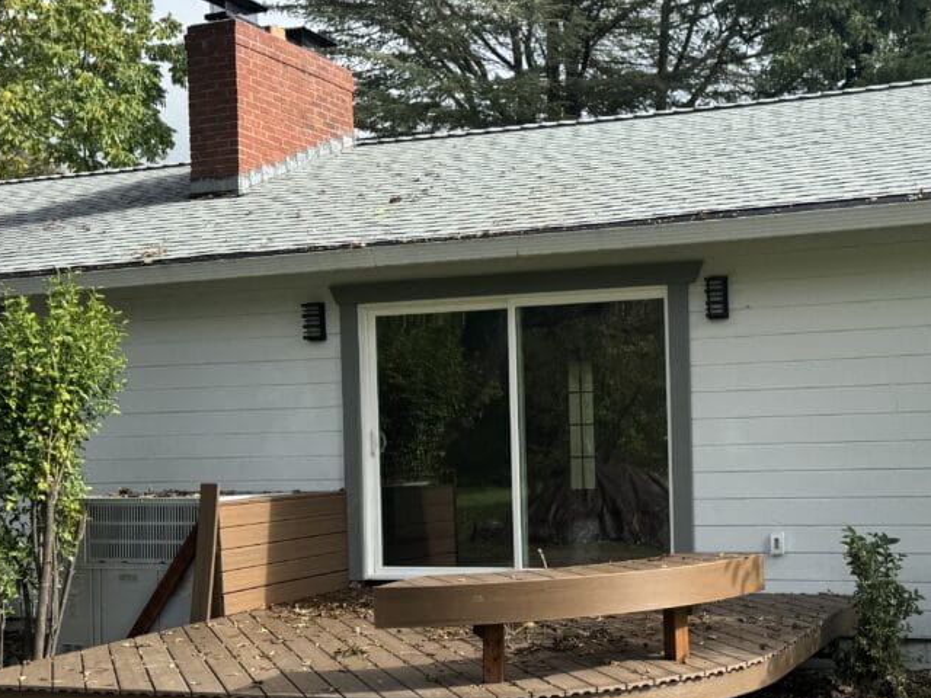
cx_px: 679
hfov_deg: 38.8
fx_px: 1291
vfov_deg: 30.1
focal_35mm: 48
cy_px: 441
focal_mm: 6.76
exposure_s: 1/1869
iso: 80
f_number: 1.78
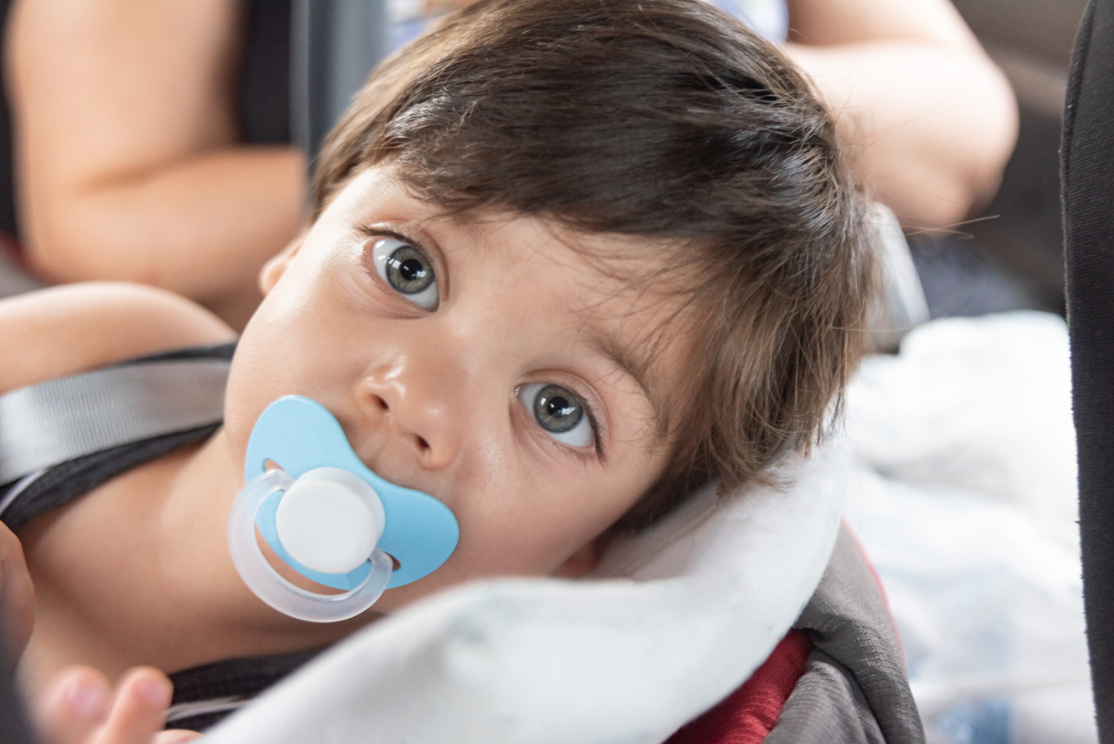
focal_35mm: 45
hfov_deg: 43.6
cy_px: 372
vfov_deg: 29.9
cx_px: 557
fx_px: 1393
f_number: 3.5
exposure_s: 1/100
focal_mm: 45
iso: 1250
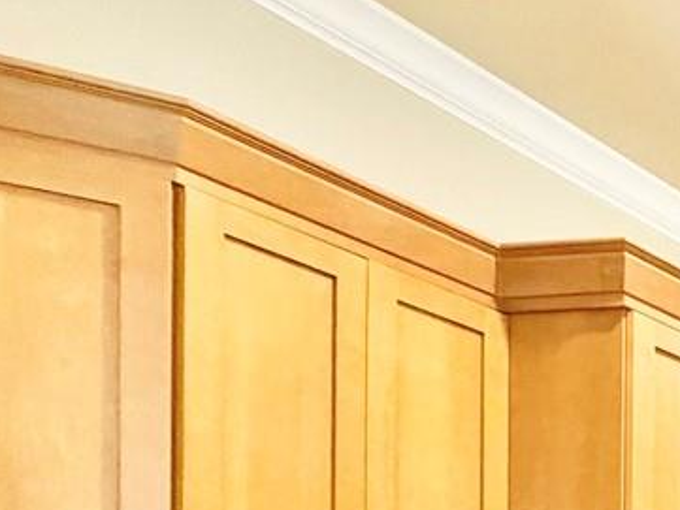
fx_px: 1218
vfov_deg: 20.3
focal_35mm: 62
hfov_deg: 17.8
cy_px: 764
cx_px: 1439
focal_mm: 2.22
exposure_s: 1/60
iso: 320
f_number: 2.2
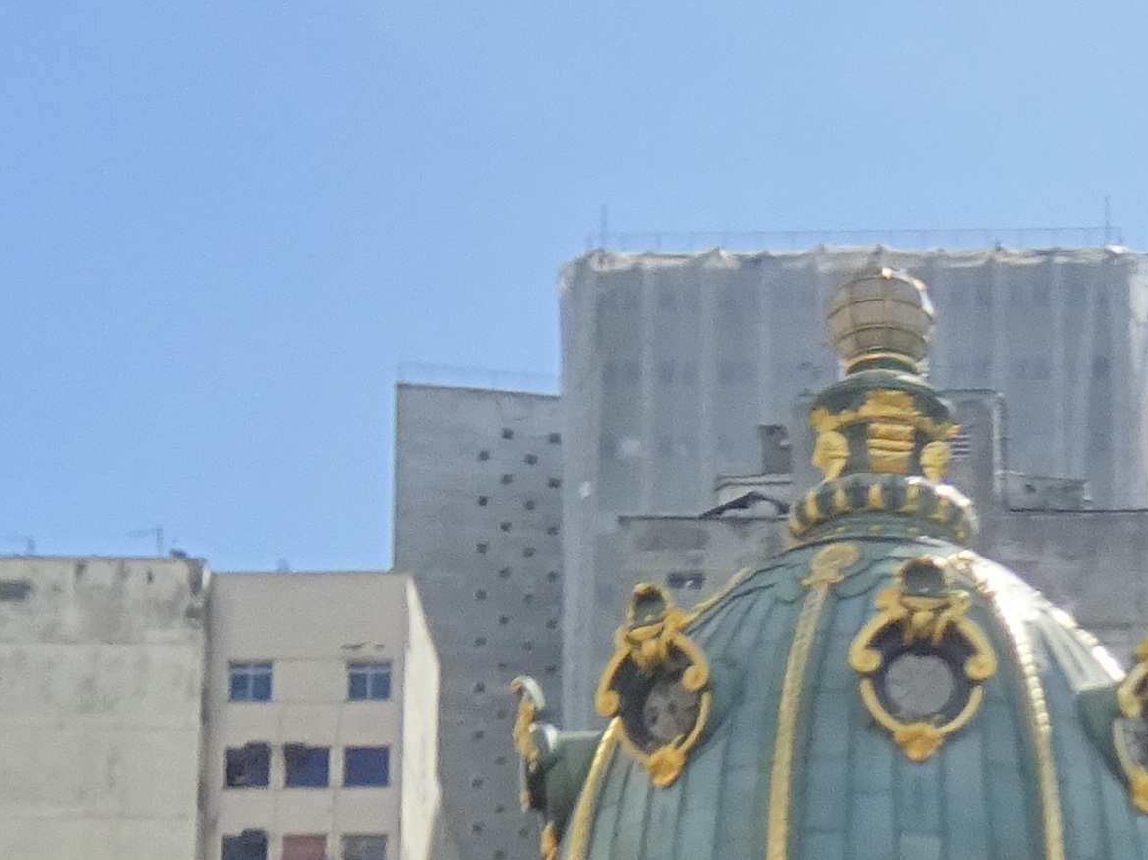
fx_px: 4476
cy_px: 1513
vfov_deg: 10.4
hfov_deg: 14.3
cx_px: 1295
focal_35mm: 135
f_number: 4
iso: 80
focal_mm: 5.43
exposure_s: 1/400
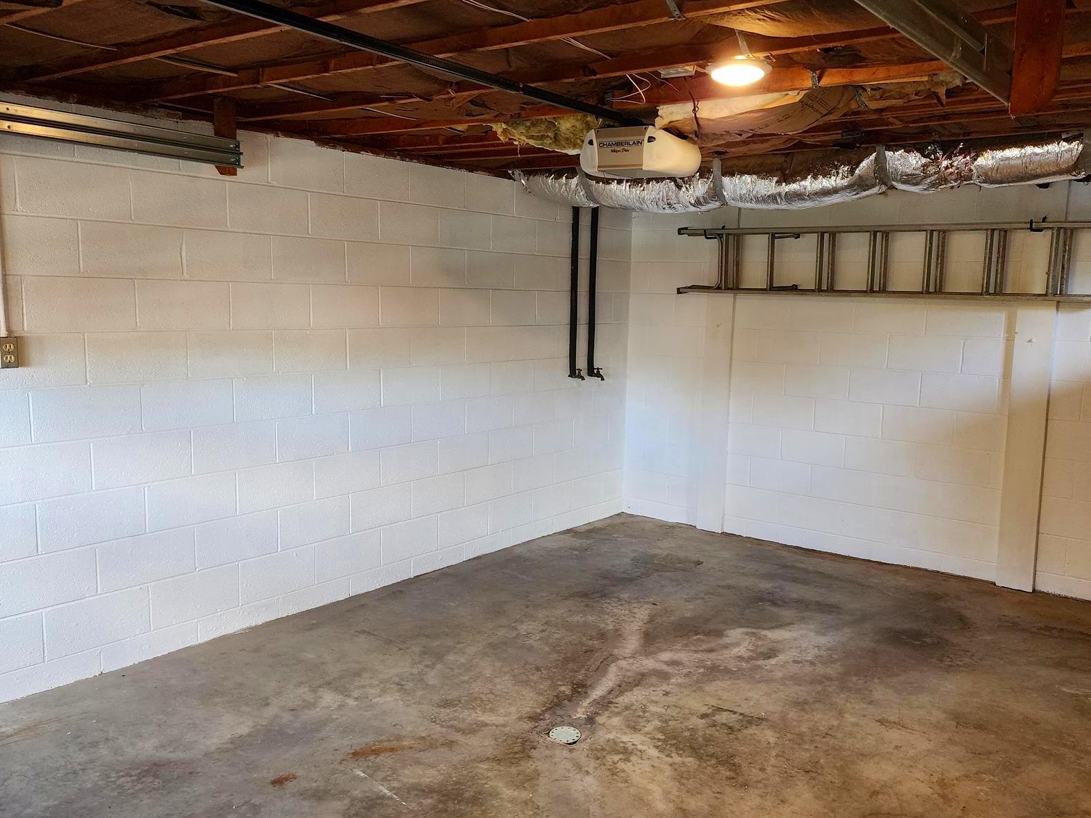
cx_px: 582
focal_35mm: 30
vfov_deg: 46.8
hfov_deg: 59.9
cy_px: 427
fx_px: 946
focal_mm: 6.4
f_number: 1.8
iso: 640
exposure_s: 1/120
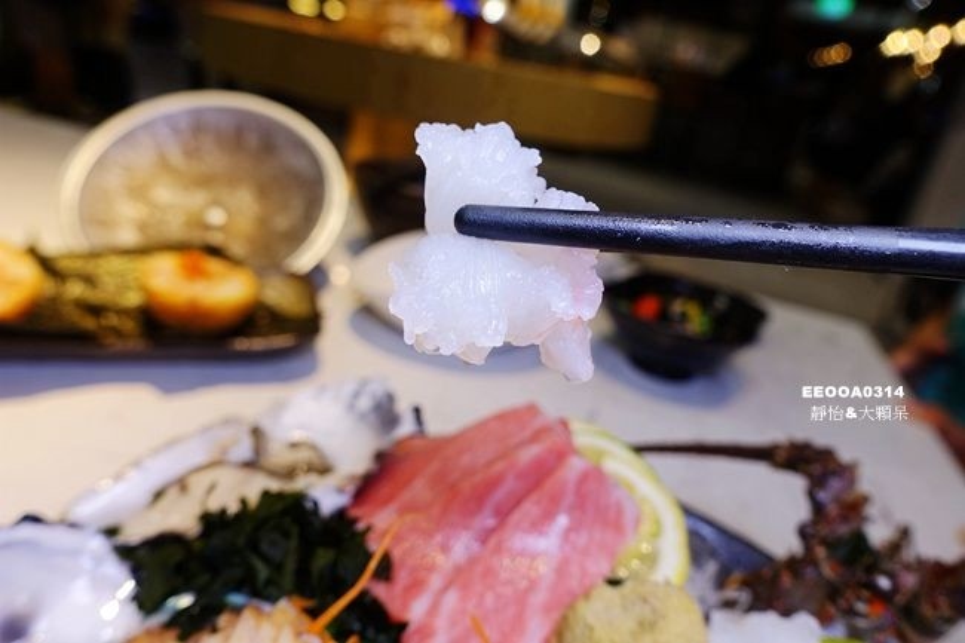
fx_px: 643
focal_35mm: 24
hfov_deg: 73.8
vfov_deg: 53.1
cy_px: 322
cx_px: 482
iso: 125
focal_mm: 8.8
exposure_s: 1/80
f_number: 3.5
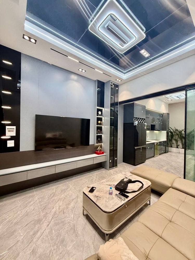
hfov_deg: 85.7
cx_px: 98
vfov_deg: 102.1
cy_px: 130
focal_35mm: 14
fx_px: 105
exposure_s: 1/100
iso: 160
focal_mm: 2.22
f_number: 2.2
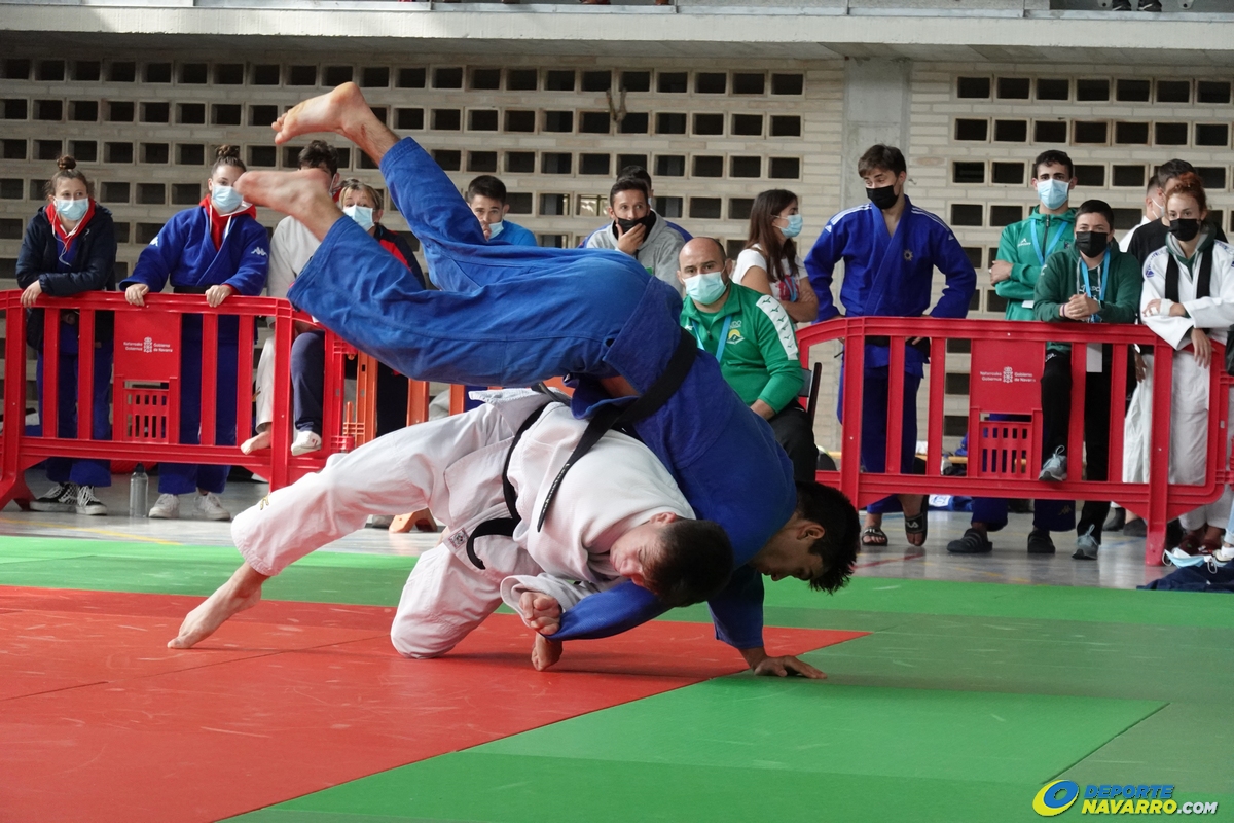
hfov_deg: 17.2
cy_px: 412
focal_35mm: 119
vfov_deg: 11.5
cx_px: 617
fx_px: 4079
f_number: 4.5
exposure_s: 1/800
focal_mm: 43.55
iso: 2000
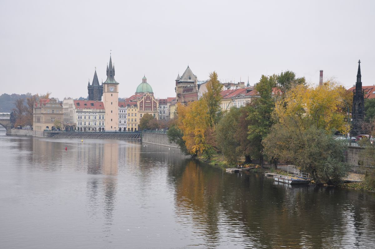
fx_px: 655
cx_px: 188
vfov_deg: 21.5
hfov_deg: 31.9
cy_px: 124
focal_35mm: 63
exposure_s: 1/60
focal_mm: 42
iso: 200
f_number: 8
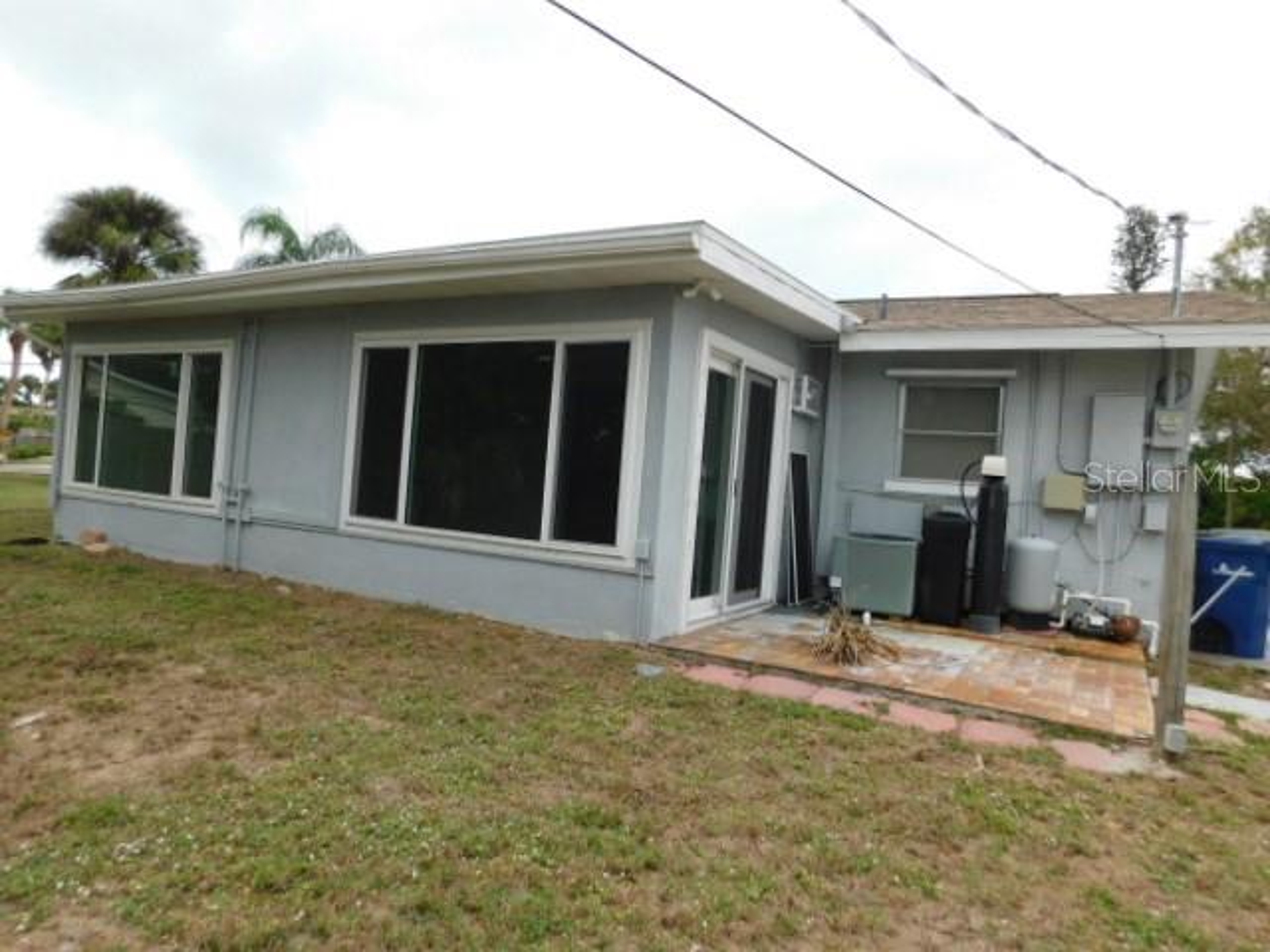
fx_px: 844
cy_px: 476
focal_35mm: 23
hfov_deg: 73.9
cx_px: 635
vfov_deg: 58.9
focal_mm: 4
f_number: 3
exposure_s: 1/500
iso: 125
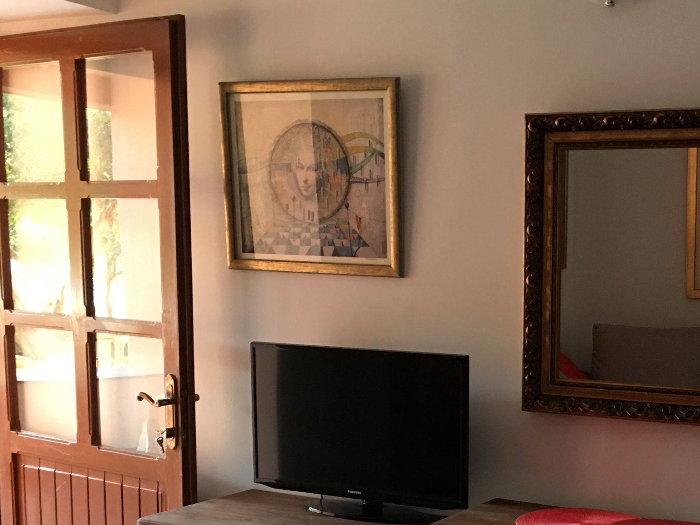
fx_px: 1112
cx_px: 551
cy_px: 428
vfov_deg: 26.0
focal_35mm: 55
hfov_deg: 34.0
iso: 100
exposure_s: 1/10
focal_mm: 4.15
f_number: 2.2
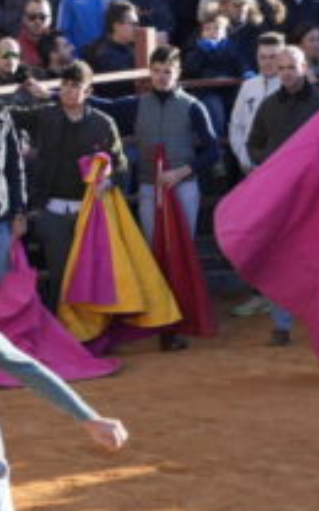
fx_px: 3325
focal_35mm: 239
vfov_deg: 8.8
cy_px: 326
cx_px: -341
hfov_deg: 5.4
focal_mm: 65
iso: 200
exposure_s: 1/200
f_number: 6.3
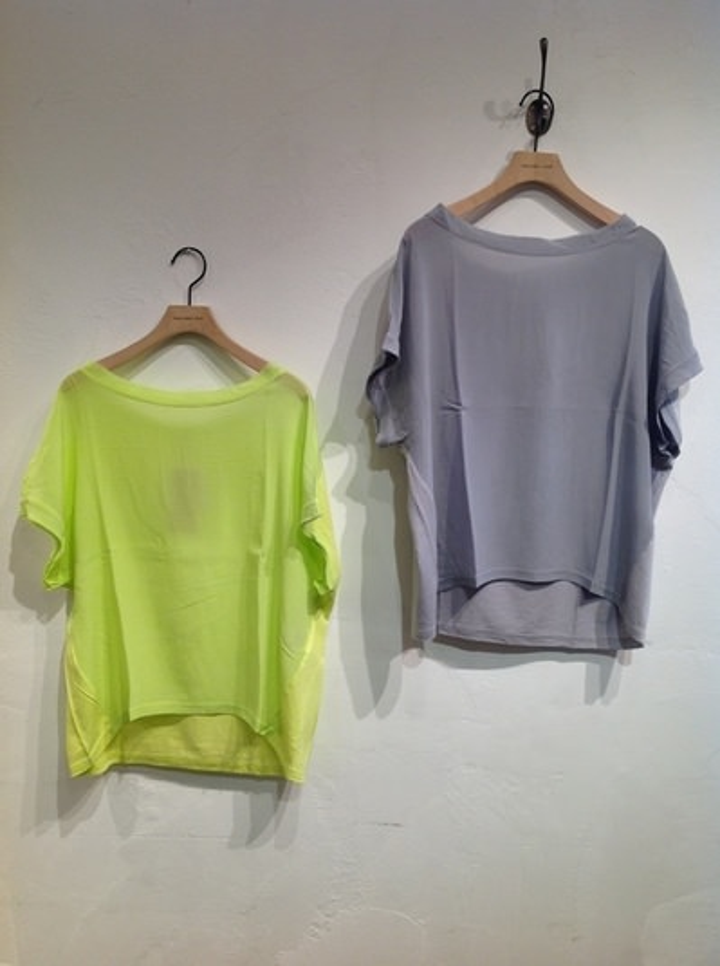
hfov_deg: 40.6
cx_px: 360
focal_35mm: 35
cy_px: 483
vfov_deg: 52.7
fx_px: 974
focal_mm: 4.28
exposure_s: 1/60
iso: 80
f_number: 2.4
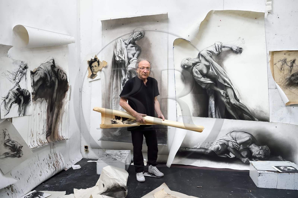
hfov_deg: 60.3
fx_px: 256
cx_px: 149
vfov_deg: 42.3
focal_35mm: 31
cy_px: 99
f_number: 5.6
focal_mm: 31
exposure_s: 1/200
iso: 1600
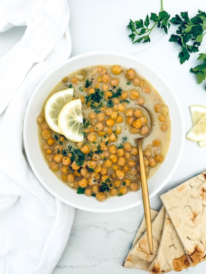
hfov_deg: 56.8
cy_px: 137
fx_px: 190
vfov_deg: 71.6
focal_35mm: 24
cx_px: 103
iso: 200
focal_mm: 6.86
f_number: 1.8
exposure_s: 1/80
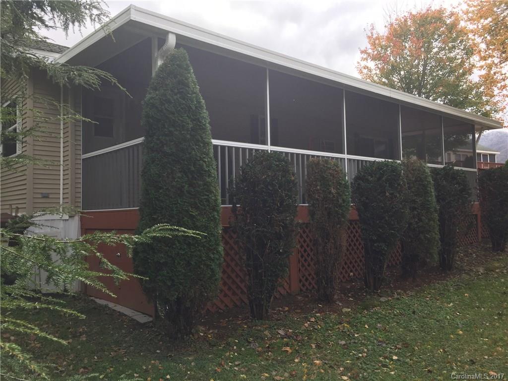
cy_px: 190
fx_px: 426
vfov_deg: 48.2
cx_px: 254
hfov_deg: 61.7
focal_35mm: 29
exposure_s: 1/608
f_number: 2.2
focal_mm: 4.15
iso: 32
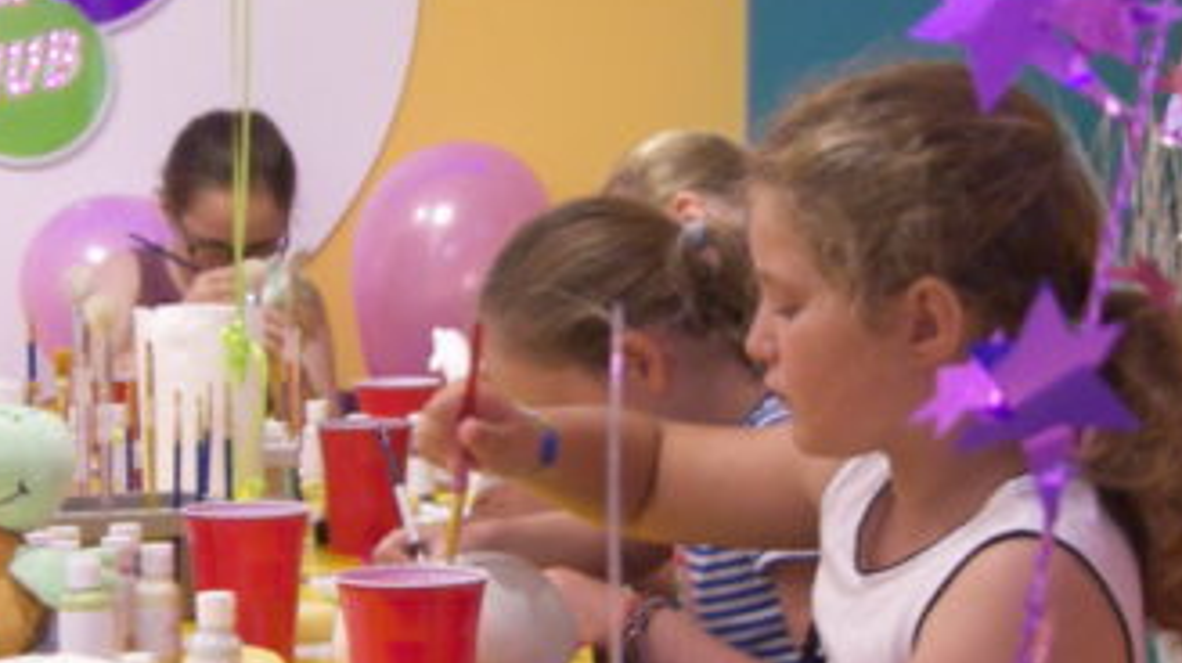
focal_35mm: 113
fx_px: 3539
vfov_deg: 10.7
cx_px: 548
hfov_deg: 19.0
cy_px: 436
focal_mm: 7.2
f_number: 3.2
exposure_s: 1/25
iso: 100
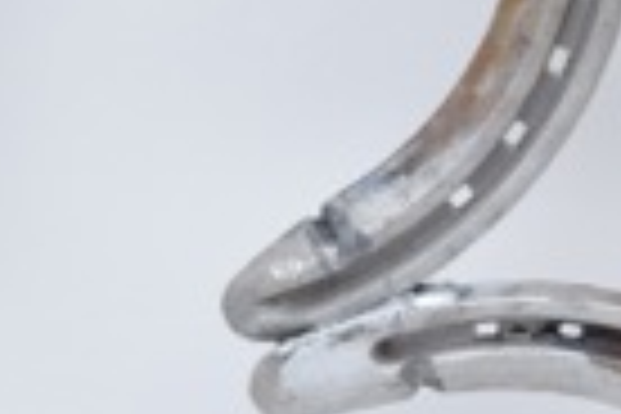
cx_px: -171
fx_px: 6577
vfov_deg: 3.6
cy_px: -88
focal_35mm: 381
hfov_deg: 5.4
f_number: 5.6
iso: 800
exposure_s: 1/125
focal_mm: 55
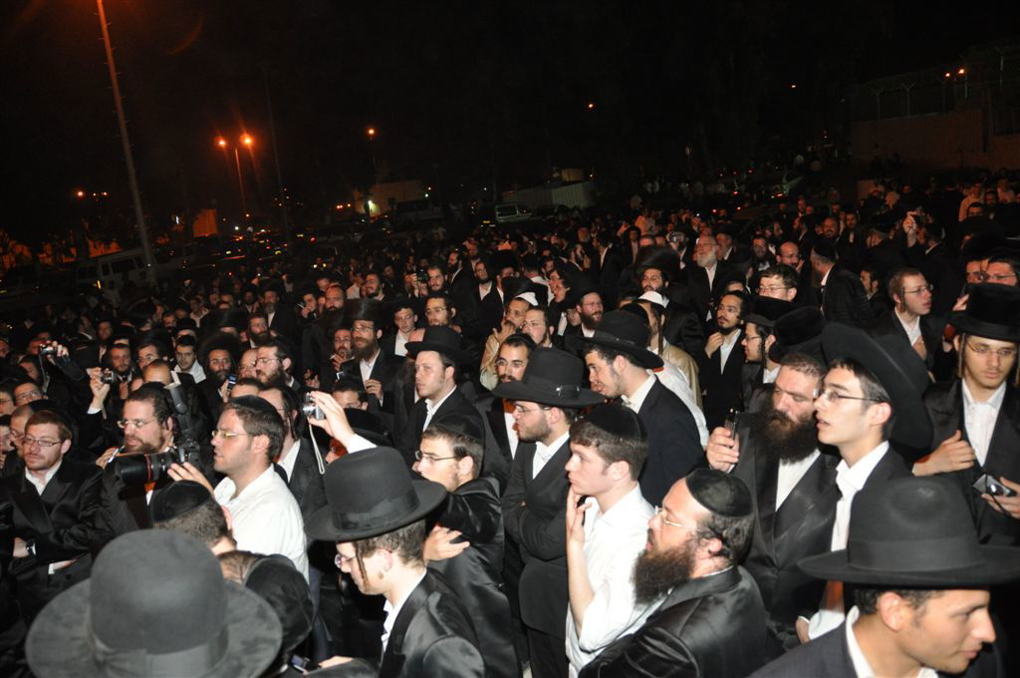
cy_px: 339
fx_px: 764
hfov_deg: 67.4
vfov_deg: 47.8
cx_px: 510
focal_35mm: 27
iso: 800
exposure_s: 1/60
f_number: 4
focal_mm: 18
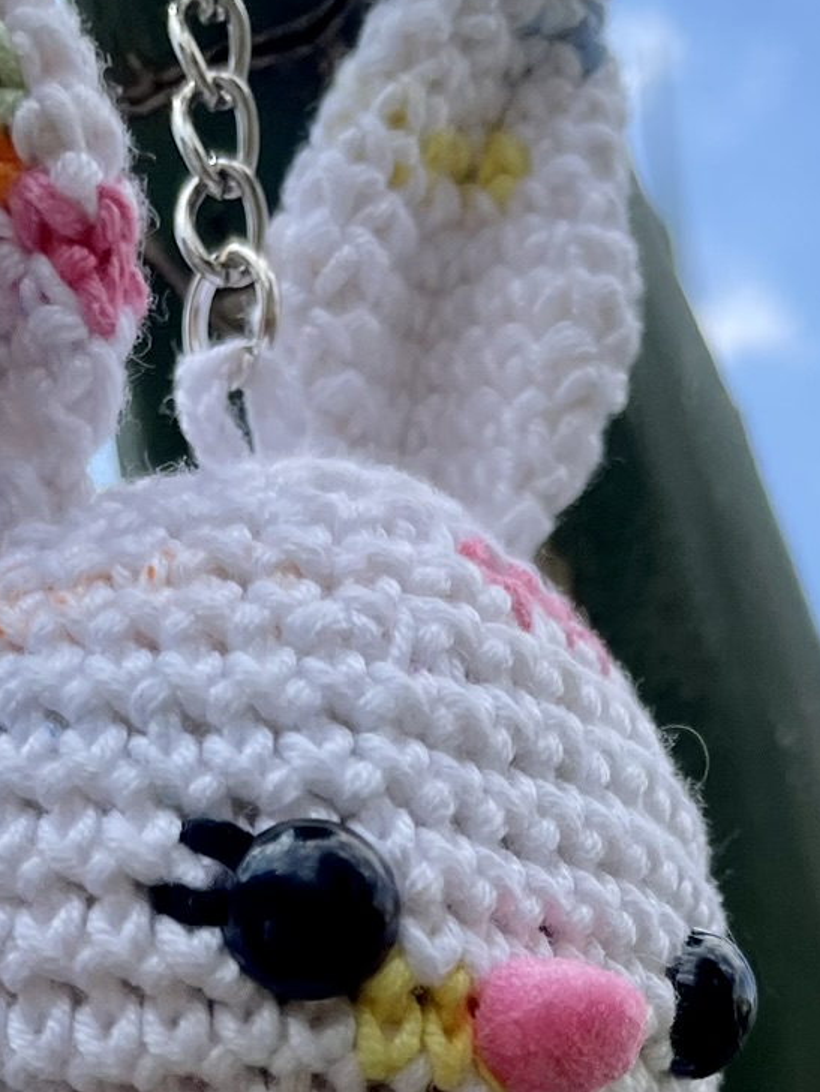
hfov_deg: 20.2
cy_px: 1297
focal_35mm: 73
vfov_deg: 24.3
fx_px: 2305
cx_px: 420
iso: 32
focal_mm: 4.2
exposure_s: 1/2506
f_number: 1.6
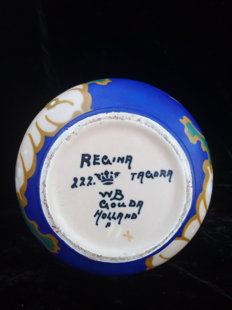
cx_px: 116
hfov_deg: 53.1
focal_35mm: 26
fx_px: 232
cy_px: 155
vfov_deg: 67.3
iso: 110
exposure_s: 1/146
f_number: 1.8
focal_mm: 3.62
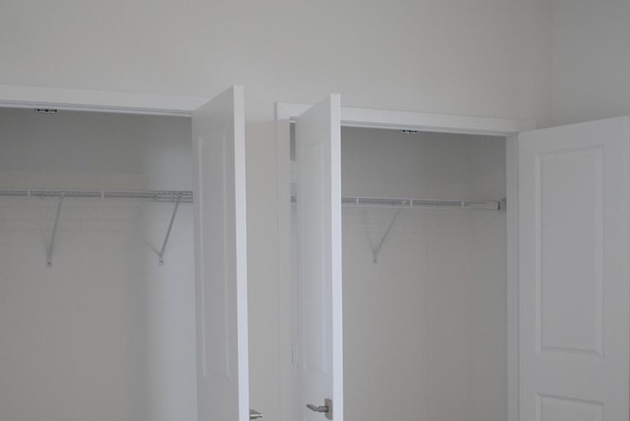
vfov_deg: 23.9
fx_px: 981
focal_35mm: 56
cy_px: 323
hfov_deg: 35.5
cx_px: 265
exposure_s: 1/30
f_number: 3.8
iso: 200
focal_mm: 20
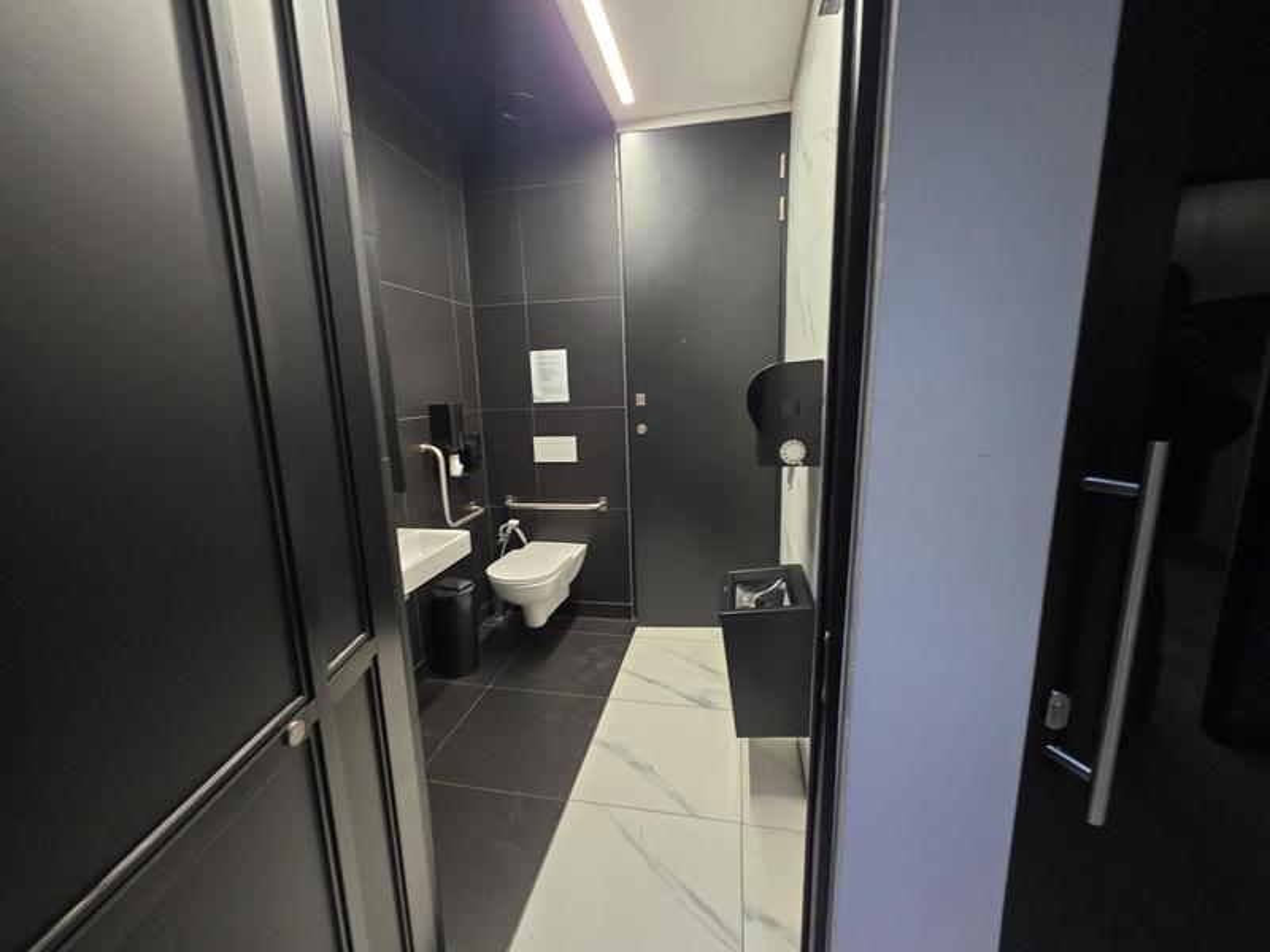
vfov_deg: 89.9
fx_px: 477
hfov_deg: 106.2
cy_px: 476
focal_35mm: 13
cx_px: 635
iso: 400
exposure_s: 1/50
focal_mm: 2.2
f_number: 1.9
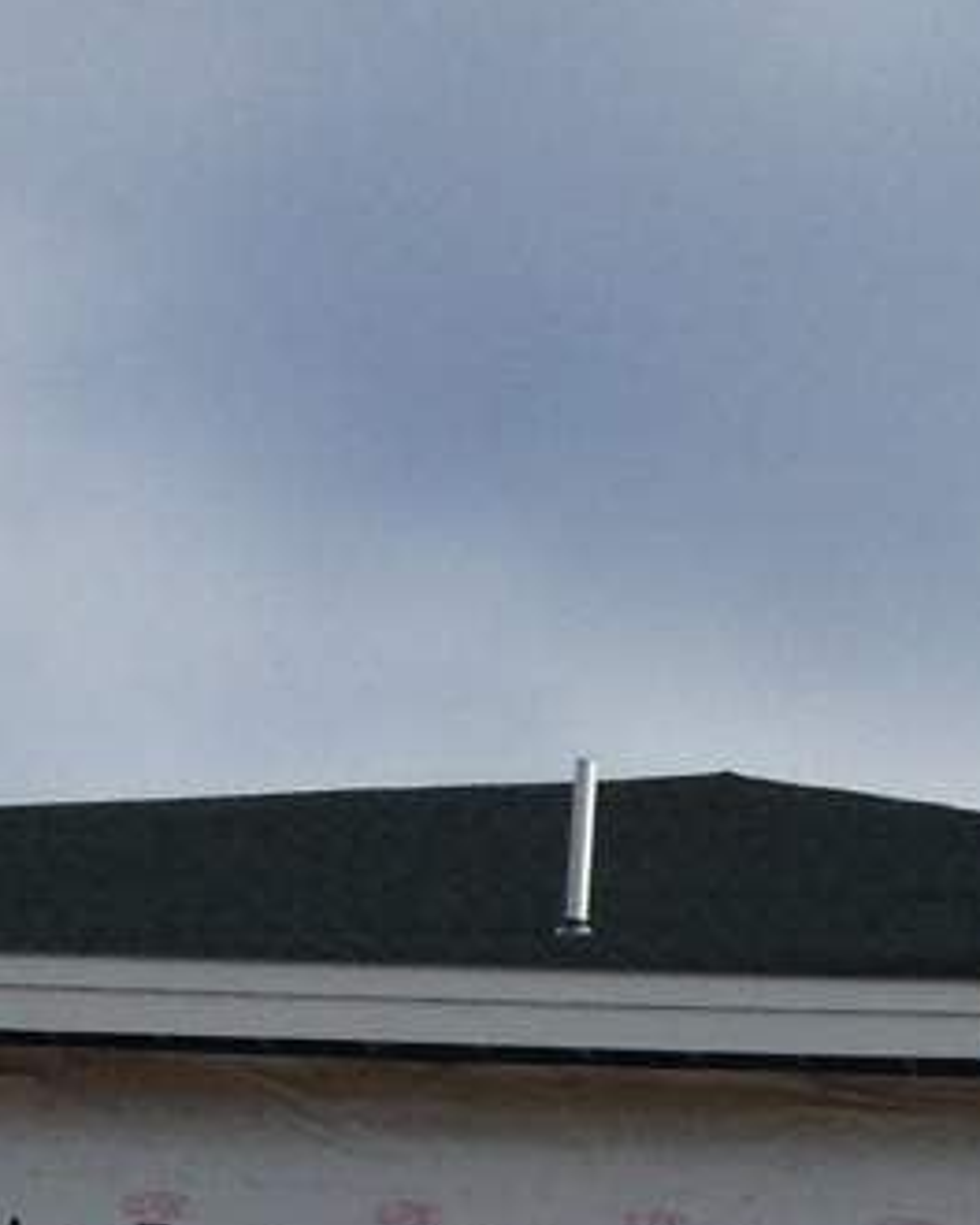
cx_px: 1451
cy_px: 2710
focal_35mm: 200
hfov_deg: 7.6
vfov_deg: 8.9
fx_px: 7251
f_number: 2.4
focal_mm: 4.12
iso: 50
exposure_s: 1/1938
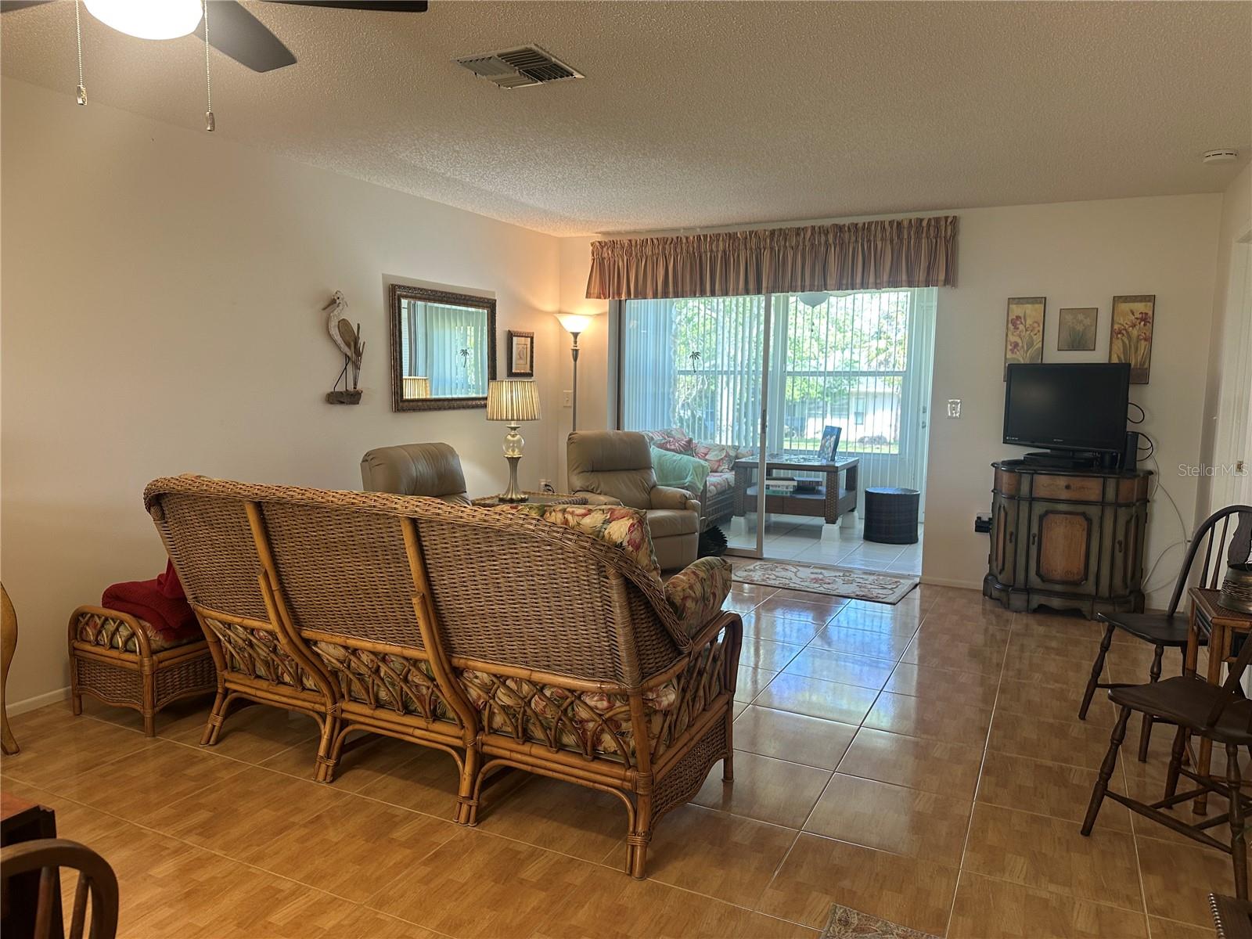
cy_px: 470
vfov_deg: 56.8
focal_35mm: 24
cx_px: 626
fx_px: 868
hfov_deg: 71.6
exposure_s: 1/60
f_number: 1.78
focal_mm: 6.86
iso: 125
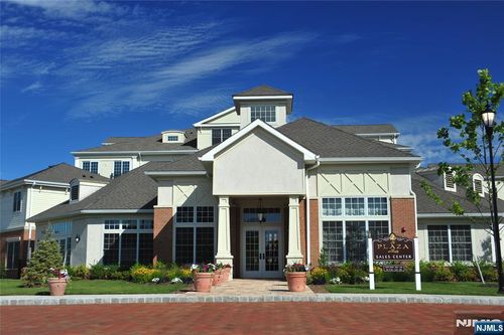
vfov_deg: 29.8
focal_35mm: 45
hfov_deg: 43.6
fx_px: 630
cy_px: 168
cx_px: 252
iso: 100
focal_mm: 45
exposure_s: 1/200
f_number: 7.1
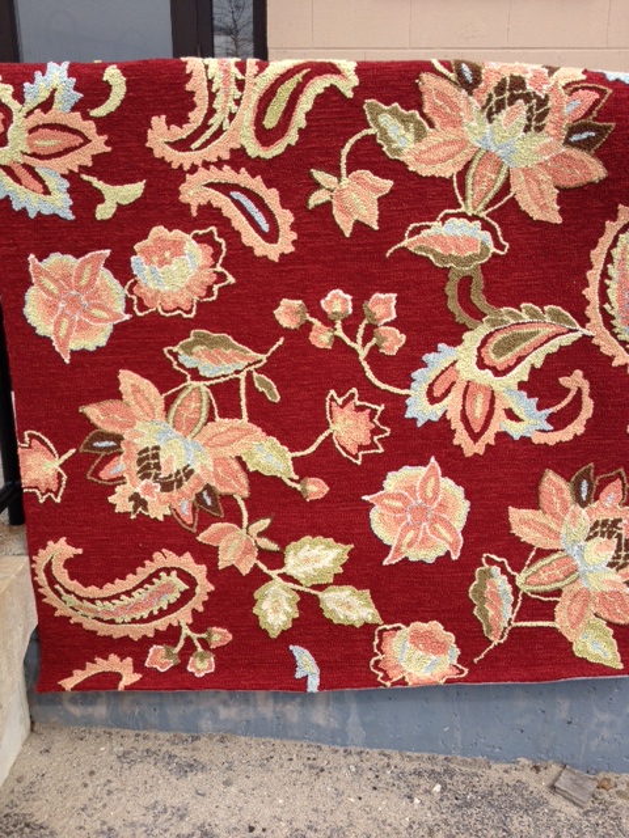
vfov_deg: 52.6
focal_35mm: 35
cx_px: 314
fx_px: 848
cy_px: 419
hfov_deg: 40.7
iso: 50
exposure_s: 1/840
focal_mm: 4.28
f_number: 2.4
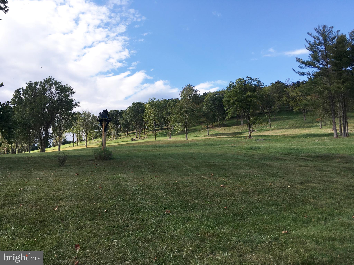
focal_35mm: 29
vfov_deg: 48.2
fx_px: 297
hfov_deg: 61.7
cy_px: 132
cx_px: 177
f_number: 2.2
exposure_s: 1/739
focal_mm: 4.15
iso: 25
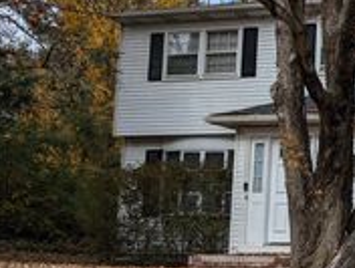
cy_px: 169
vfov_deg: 21.7
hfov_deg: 24.2
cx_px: 484
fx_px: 699
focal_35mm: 68
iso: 45
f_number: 1.85
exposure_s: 1/1244
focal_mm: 6.81
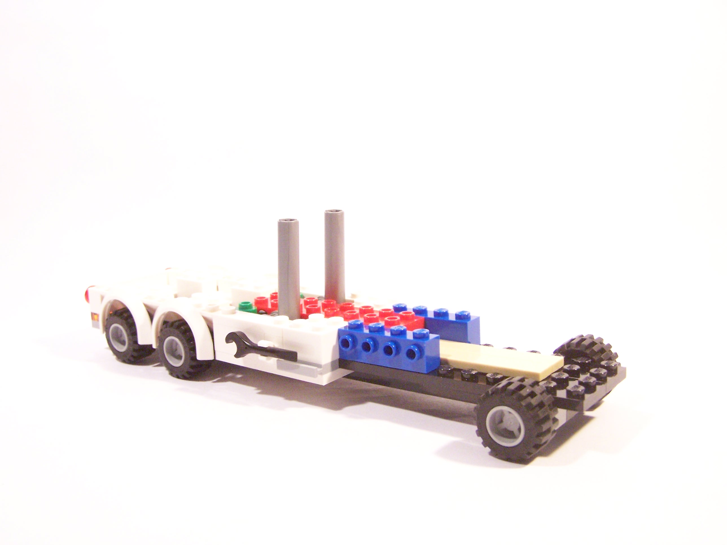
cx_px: 364
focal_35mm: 38
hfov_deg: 49.0
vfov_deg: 37.7
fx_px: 798
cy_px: 272
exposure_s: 1/30
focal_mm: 6.3
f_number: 3.6
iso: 400
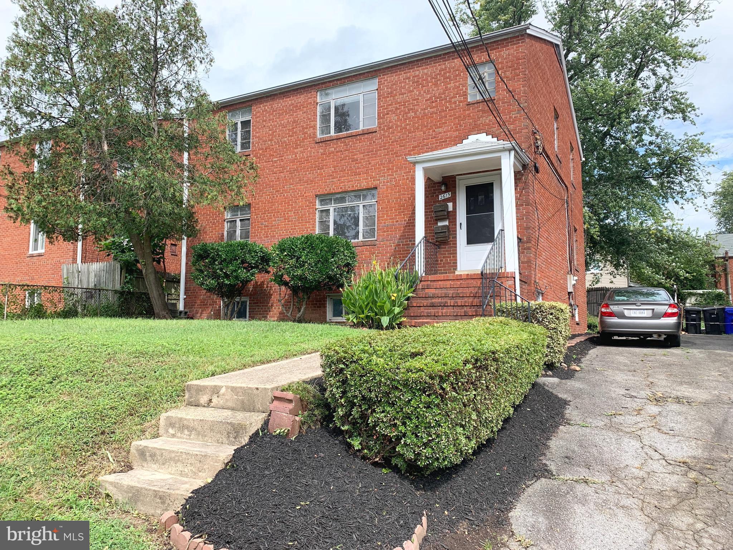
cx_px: 366
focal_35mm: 26
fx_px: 551
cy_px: 275
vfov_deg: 53.1
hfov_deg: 67.3
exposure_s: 1/1314
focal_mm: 4.25
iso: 25
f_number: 1.8
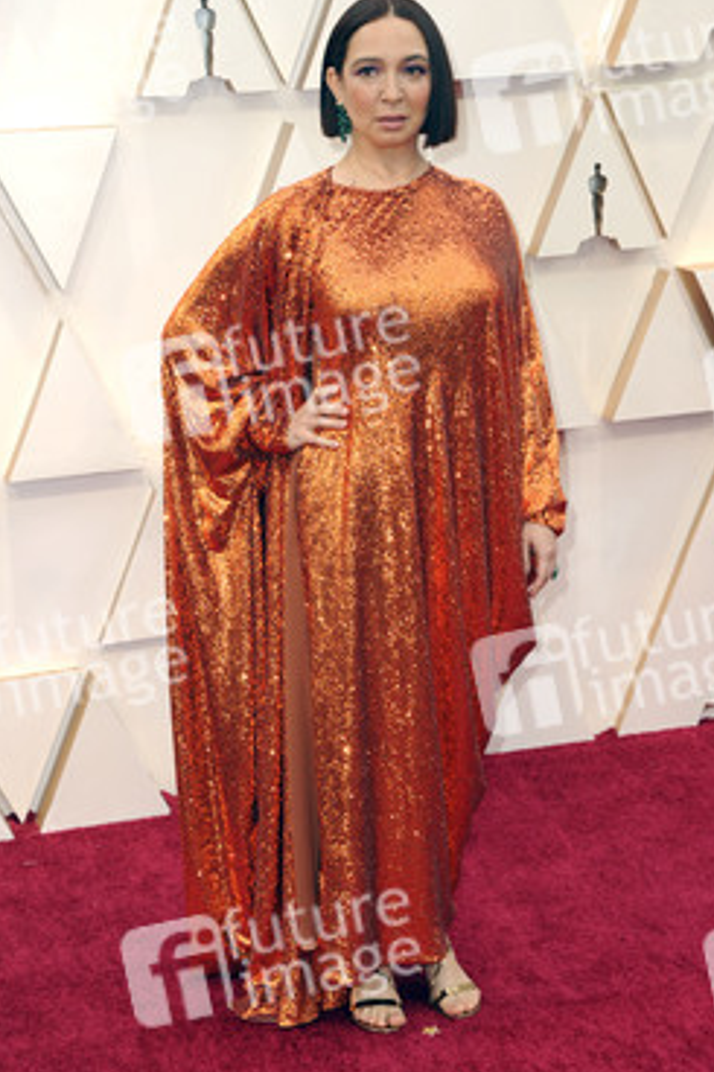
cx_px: 357
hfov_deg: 18.4
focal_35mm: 74
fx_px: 2203
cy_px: 521
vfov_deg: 27.4
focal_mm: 68
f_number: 6.3
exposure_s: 1/250
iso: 800
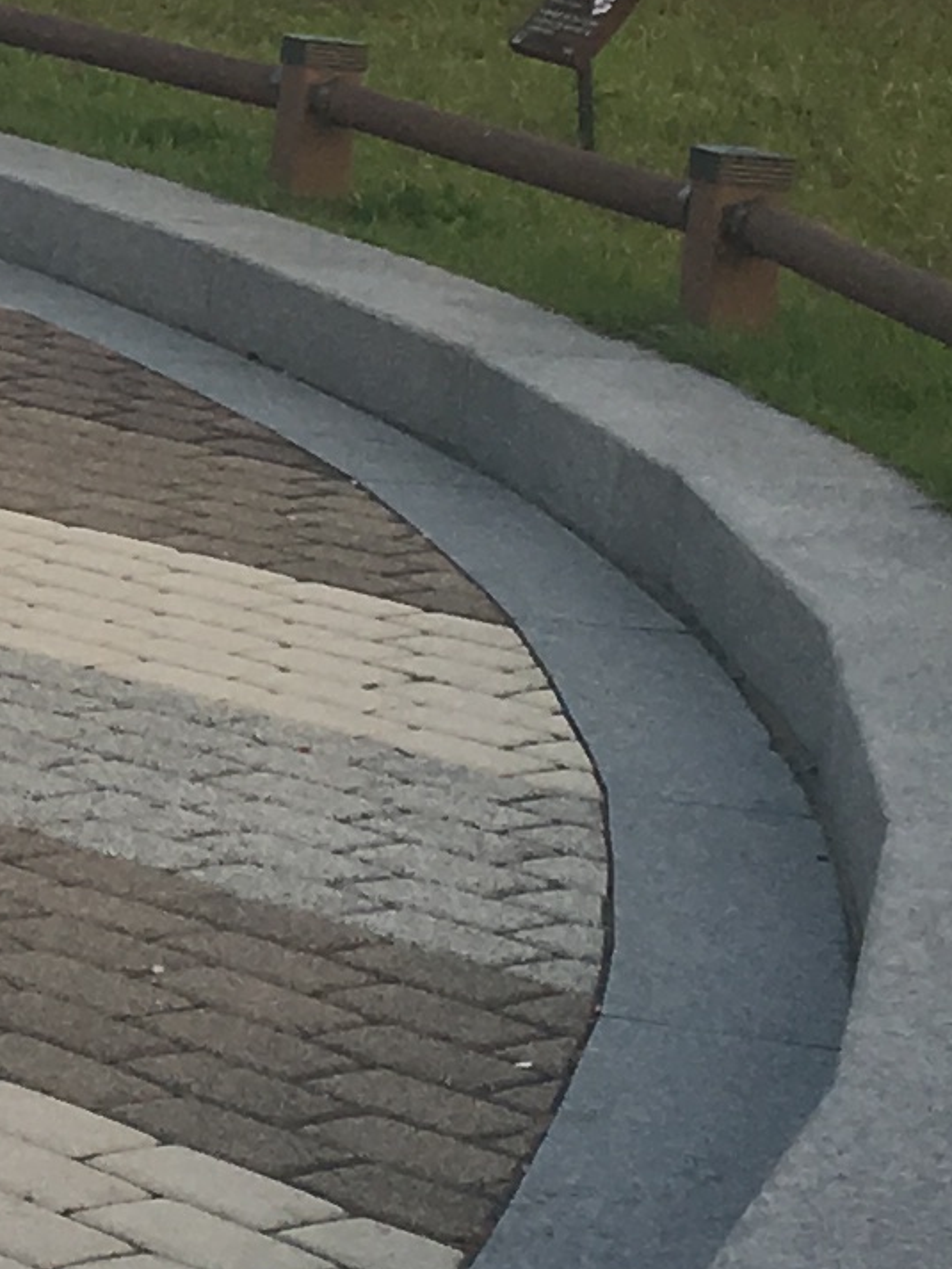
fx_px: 6012
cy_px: 9
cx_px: -1425
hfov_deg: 8.2
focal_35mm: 164
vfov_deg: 11.9
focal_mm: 4.15
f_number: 2.2
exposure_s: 1/422
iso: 25
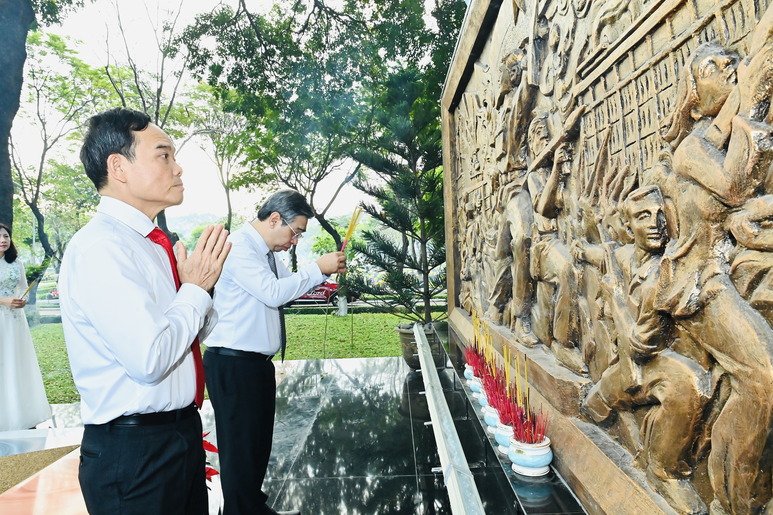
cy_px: 258
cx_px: 386
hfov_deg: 73.7
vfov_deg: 53.1
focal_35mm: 24
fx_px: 515
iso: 8000
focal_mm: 24
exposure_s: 1/250
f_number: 13
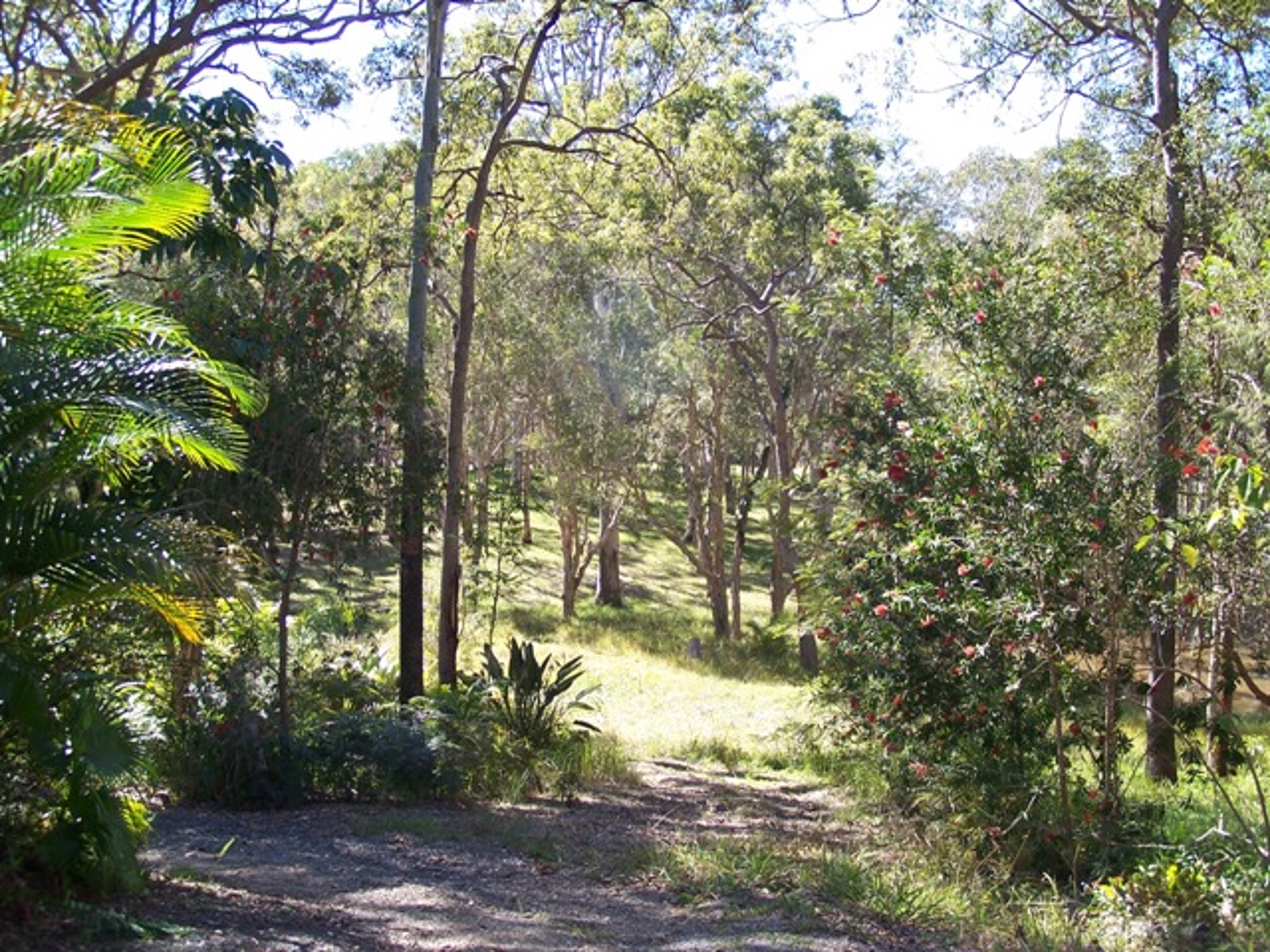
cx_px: 635
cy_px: 476
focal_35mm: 48
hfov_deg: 39.7
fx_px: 1761
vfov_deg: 30.3
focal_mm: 8
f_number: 3
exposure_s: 1/160
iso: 80
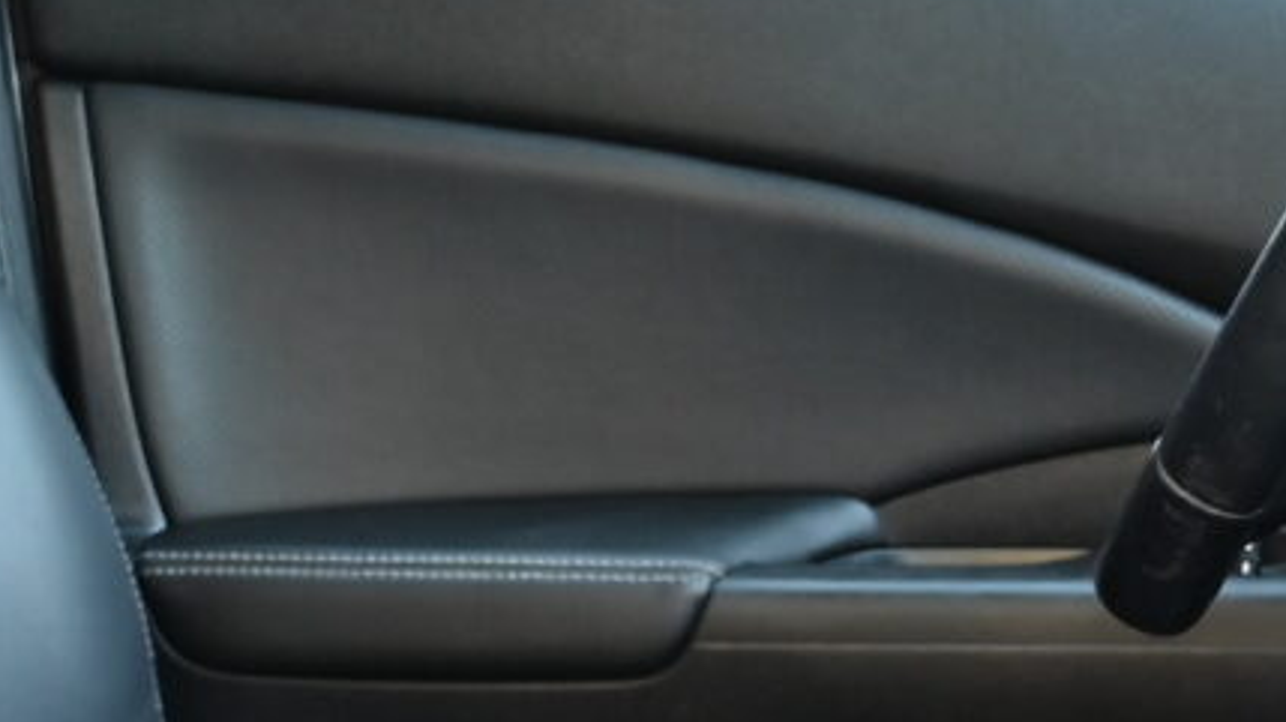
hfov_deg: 14.3
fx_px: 5113
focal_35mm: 150
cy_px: 721
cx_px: 543
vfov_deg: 8.0
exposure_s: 1/25
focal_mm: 24
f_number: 4
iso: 200
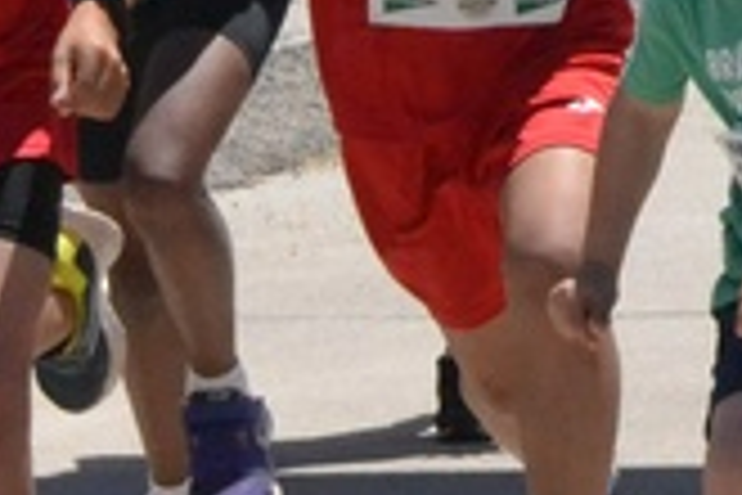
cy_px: -115
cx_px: 1196
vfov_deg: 1.5
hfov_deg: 2.3
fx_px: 18732
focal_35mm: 909
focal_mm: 105
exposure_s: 1/3200
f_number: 14
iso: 3200
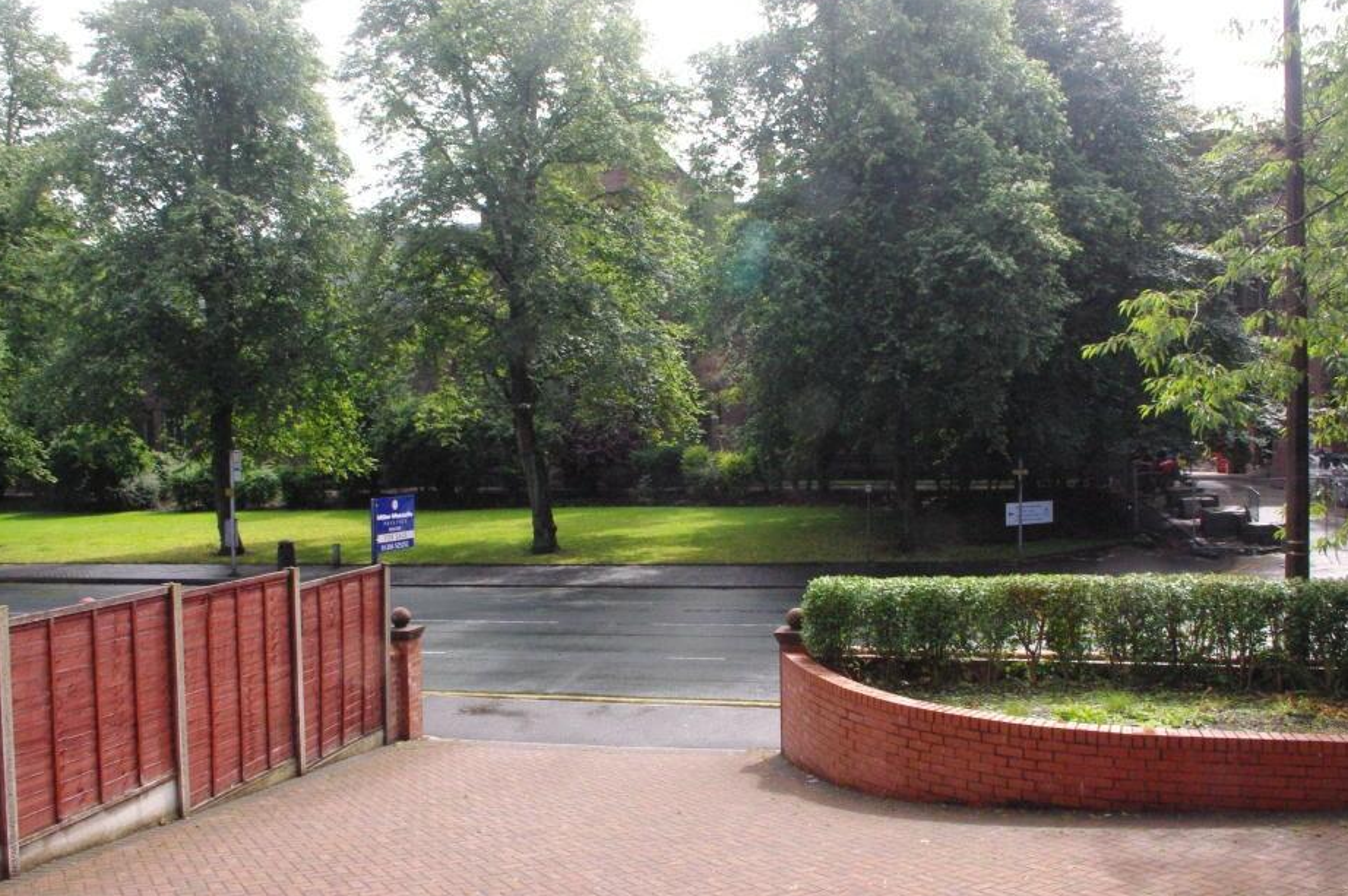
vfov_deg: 43.5
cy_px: 458
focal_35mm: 30
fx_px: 1122
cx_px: 675
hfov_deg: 62.0
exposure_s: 1/180
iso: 1600
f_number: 19
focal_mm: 18
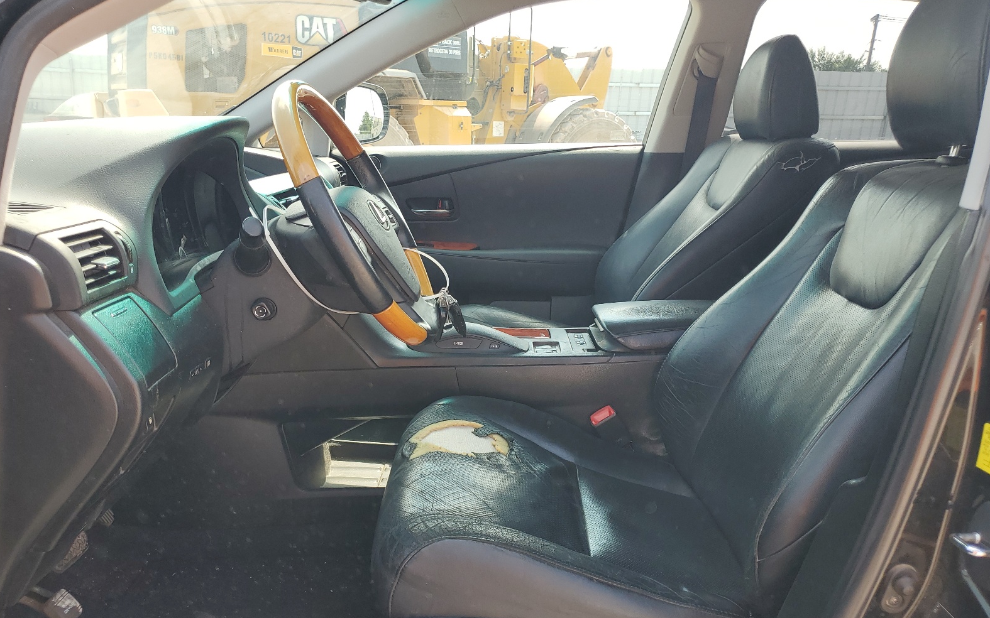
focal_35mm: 28
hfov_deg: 66.5
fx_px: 755
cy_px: 364
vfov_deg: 44.3
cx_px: 496
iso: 50
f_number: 1.5
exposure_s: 1/417
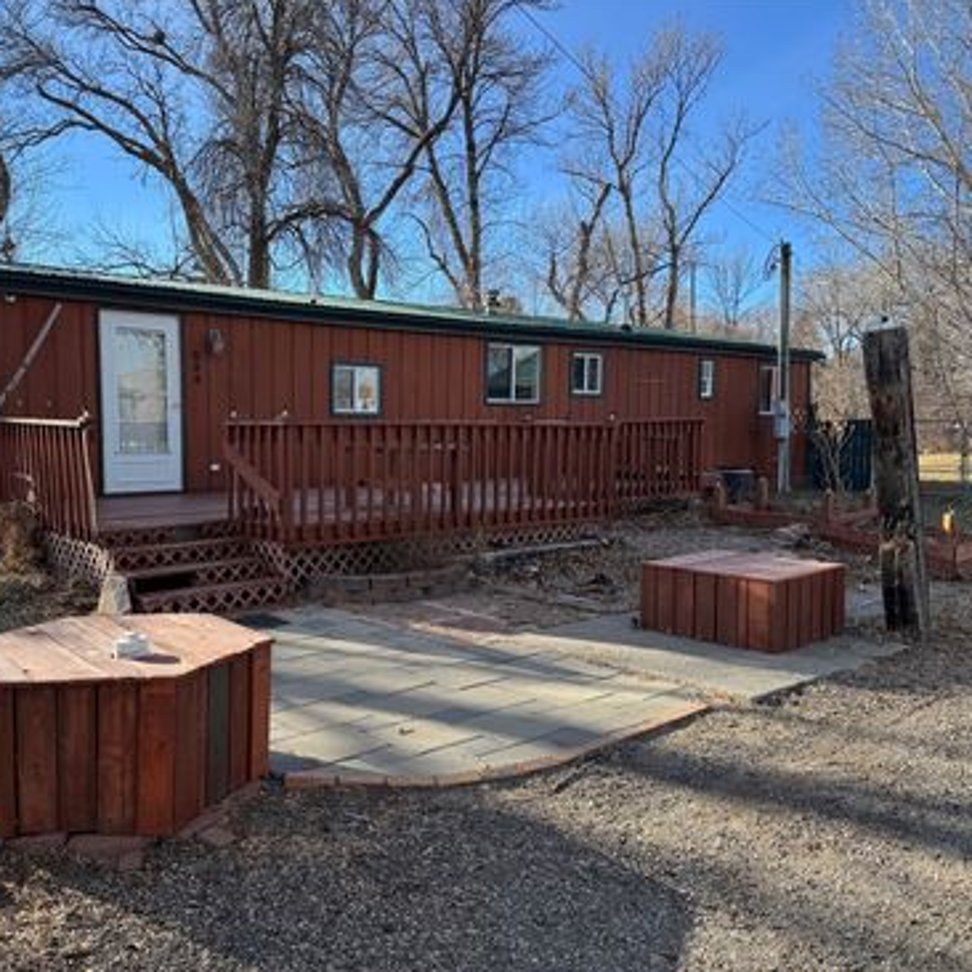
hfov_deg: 55.1
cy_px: 487
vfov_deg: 55.6
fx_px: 921
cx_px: 372
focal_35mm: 29
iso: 80
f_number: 1.78
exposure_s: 1/1767
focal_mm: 6.76
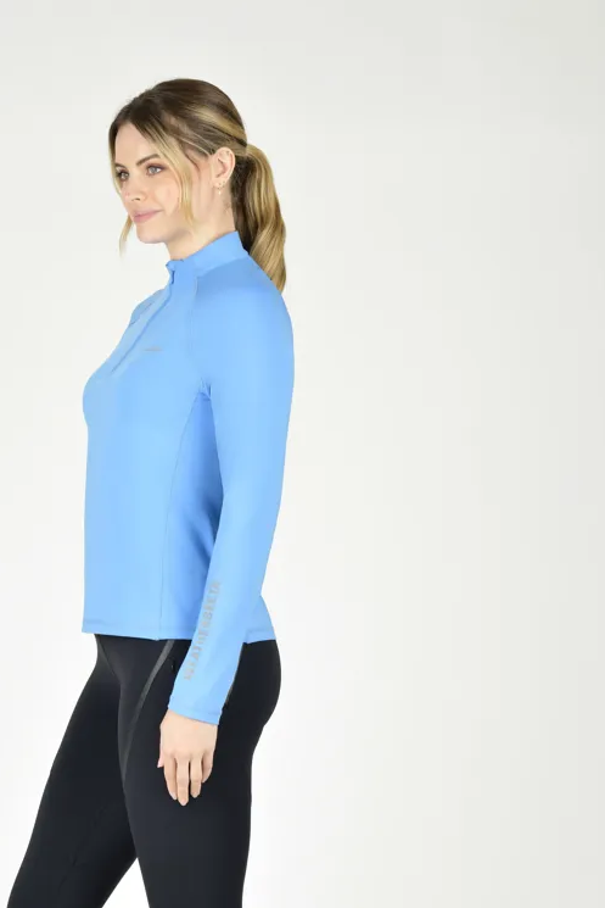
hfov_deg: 11.8
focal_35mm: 116
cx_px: 150
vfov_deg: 17.6
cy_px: 631
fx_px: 2923
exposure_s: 1/160
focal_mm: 72
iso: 125
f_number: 5
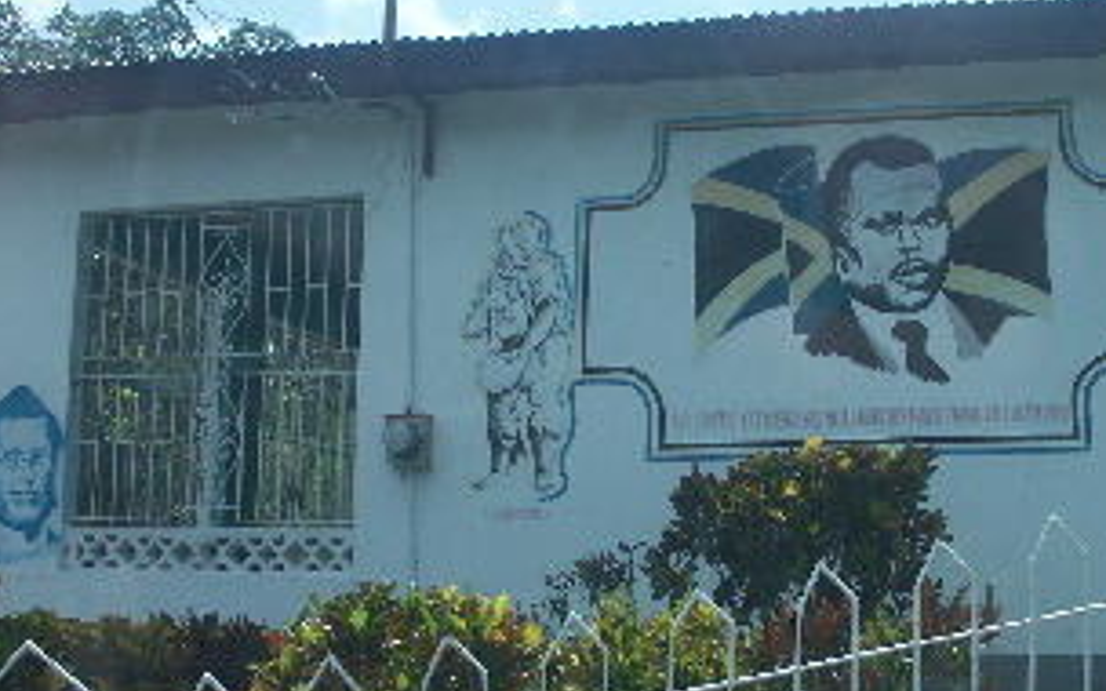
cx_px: 671
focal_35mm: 52
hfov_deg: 38.7
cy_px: 415
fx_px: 1567
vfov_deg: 24.8
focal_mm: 7.21
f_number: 5
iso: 100
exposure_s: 1/250
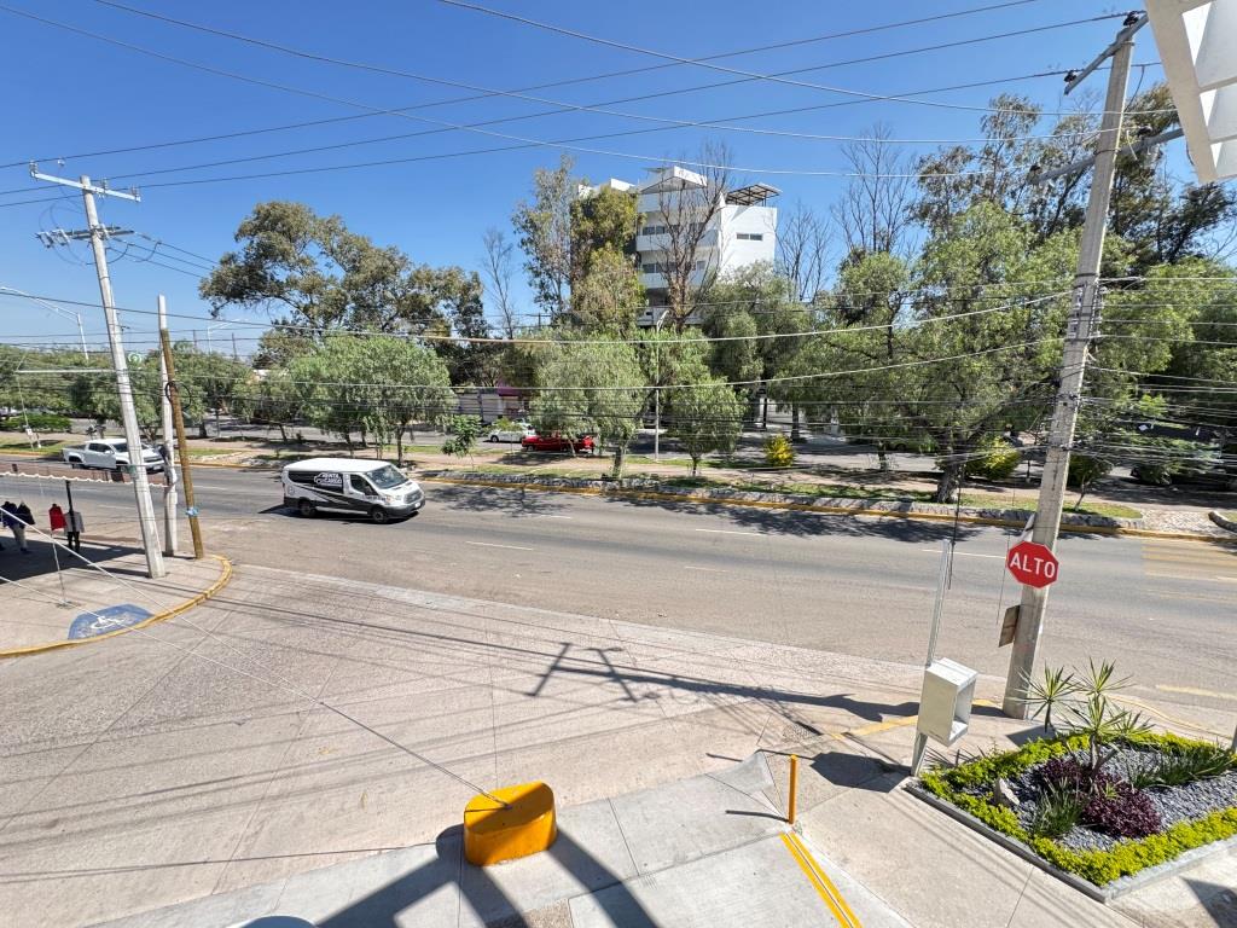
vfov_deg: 85.7
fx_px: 500
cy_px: 464
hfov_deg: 102.1
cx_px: 618
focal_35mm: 14
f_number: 2.2
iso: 40
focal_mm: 2.22
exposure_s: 1/401
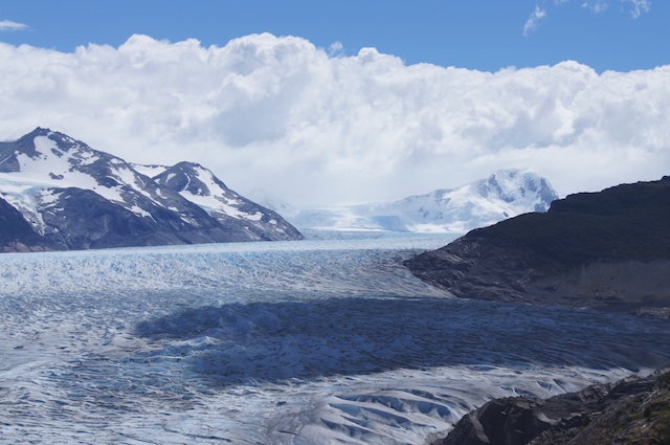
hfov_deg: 24.6
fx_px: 1533
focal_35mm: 82
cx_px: 335
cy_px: 222
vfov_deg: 16.5
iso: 100
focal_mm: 55
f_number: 8
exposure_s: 1/1000
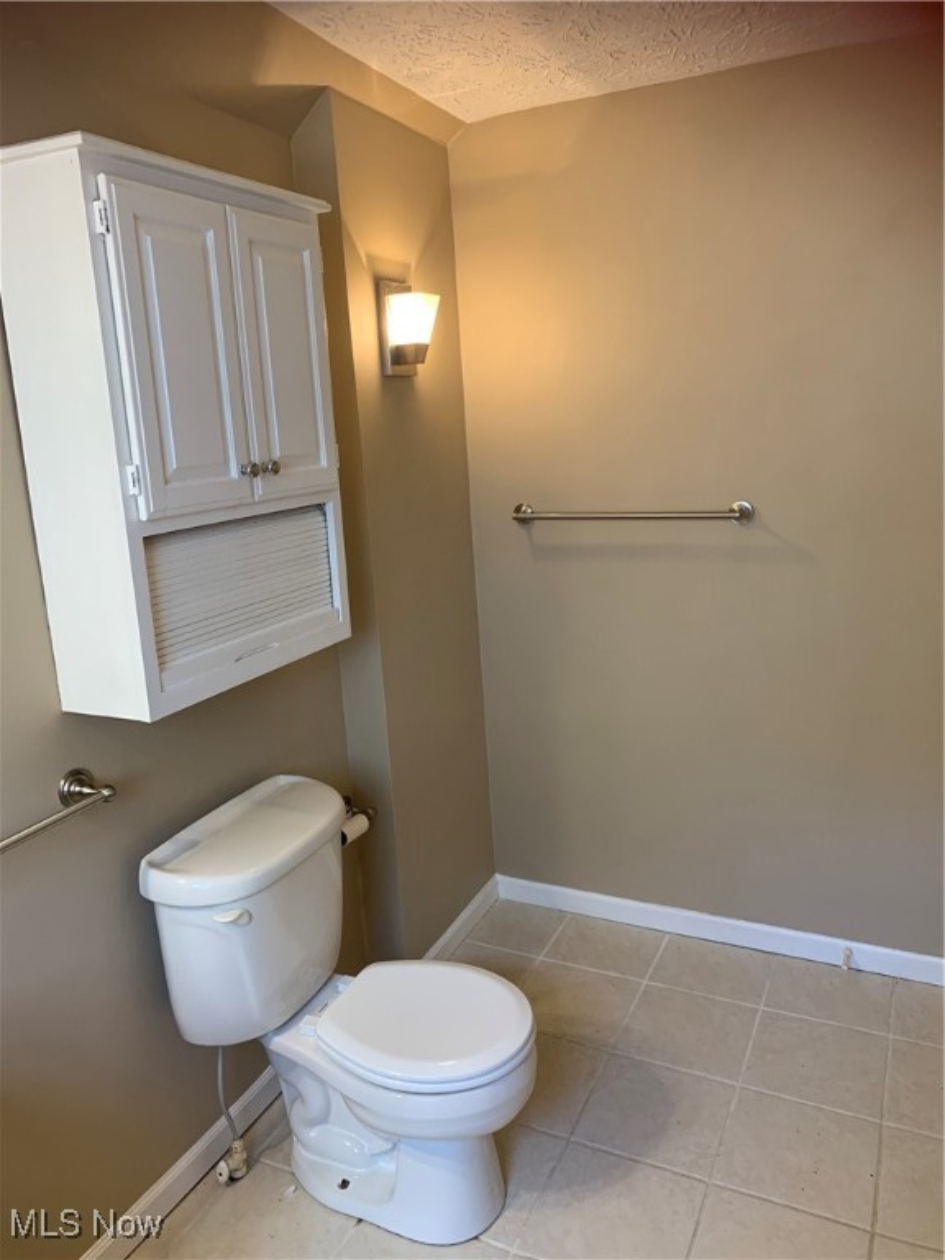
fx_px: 946
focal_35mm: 26
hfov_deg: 53.1
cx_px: 472
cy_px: 630
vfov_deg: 67.3
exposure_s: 1/60
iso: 100
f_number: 1.8
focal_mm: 4.25
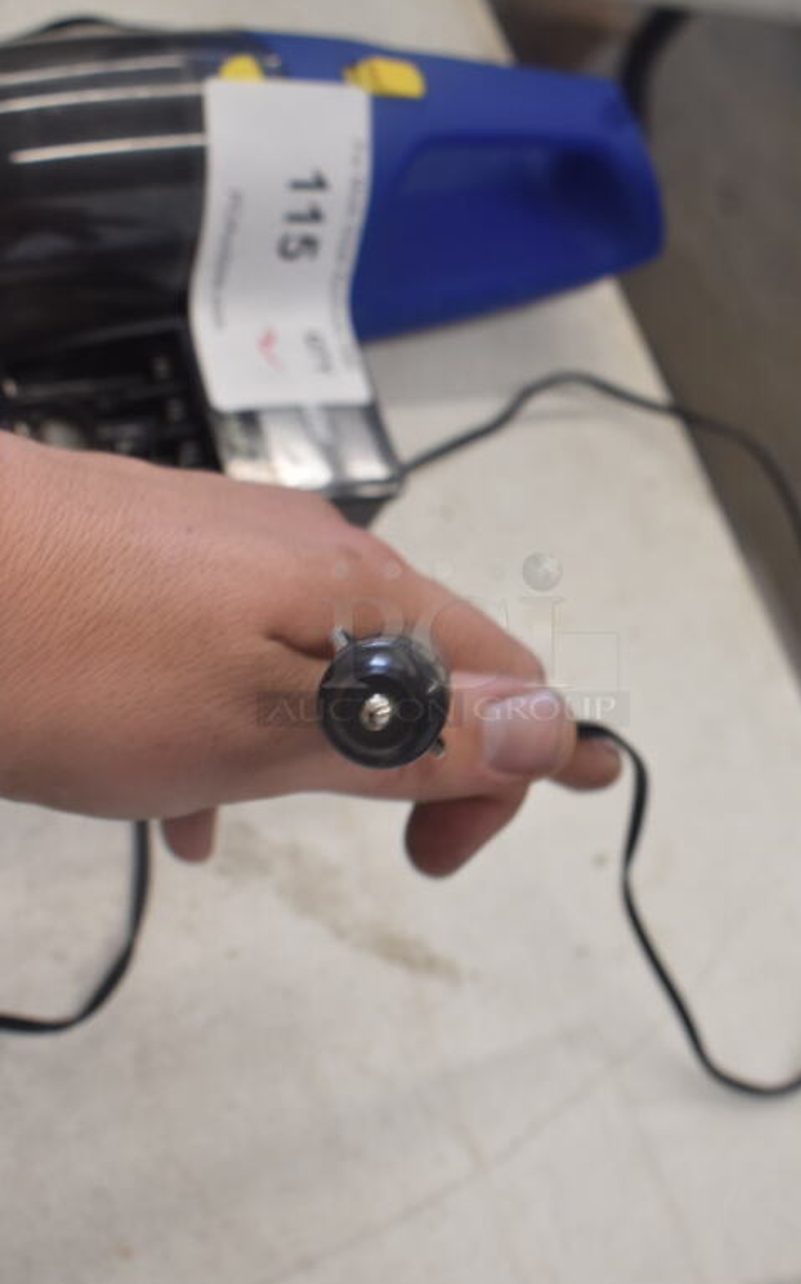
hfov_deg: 28.2
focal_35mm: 46
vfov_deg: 43.8
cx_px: 444
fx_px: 1595
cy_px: 639
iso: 560
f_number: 5.6
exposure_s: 1/60
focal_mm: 25
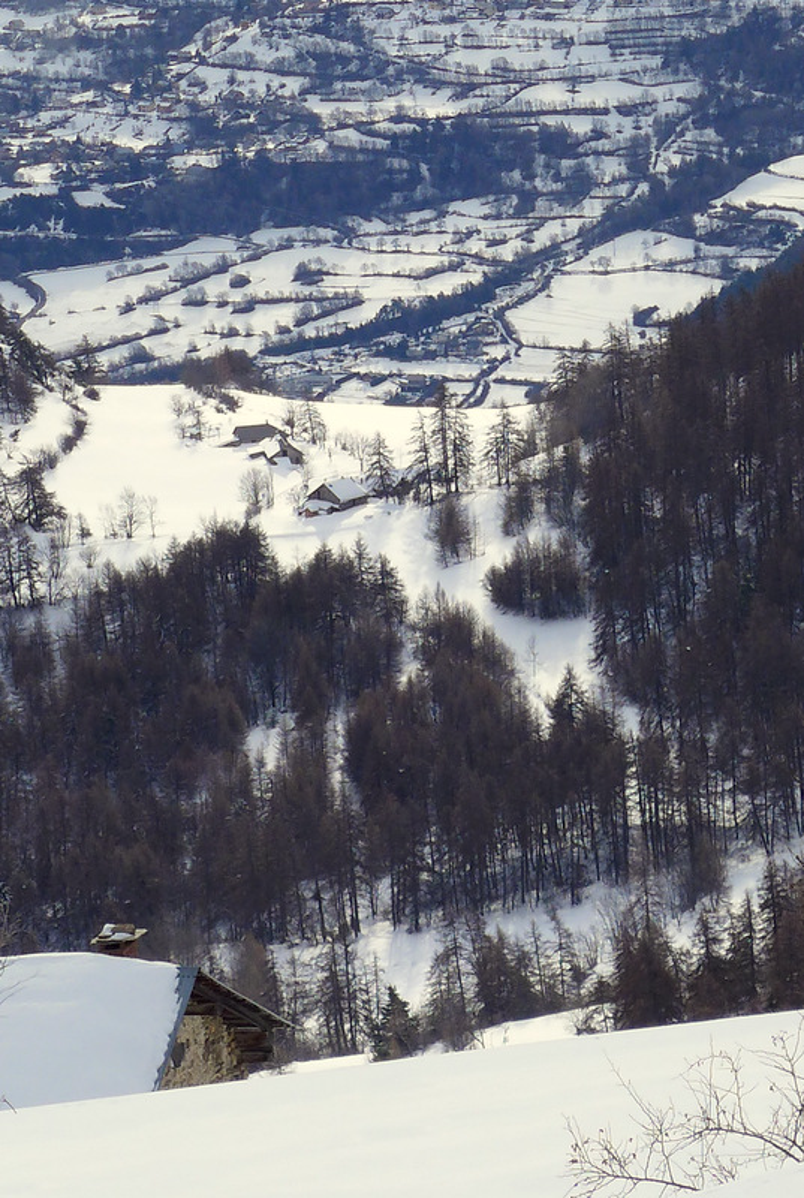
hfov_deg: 7.7
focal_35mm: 180
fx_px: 6001
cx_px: 402
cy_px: 599
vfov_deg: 11.4
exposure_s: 1/1600
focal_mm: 17.7
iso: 80
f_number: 2.8
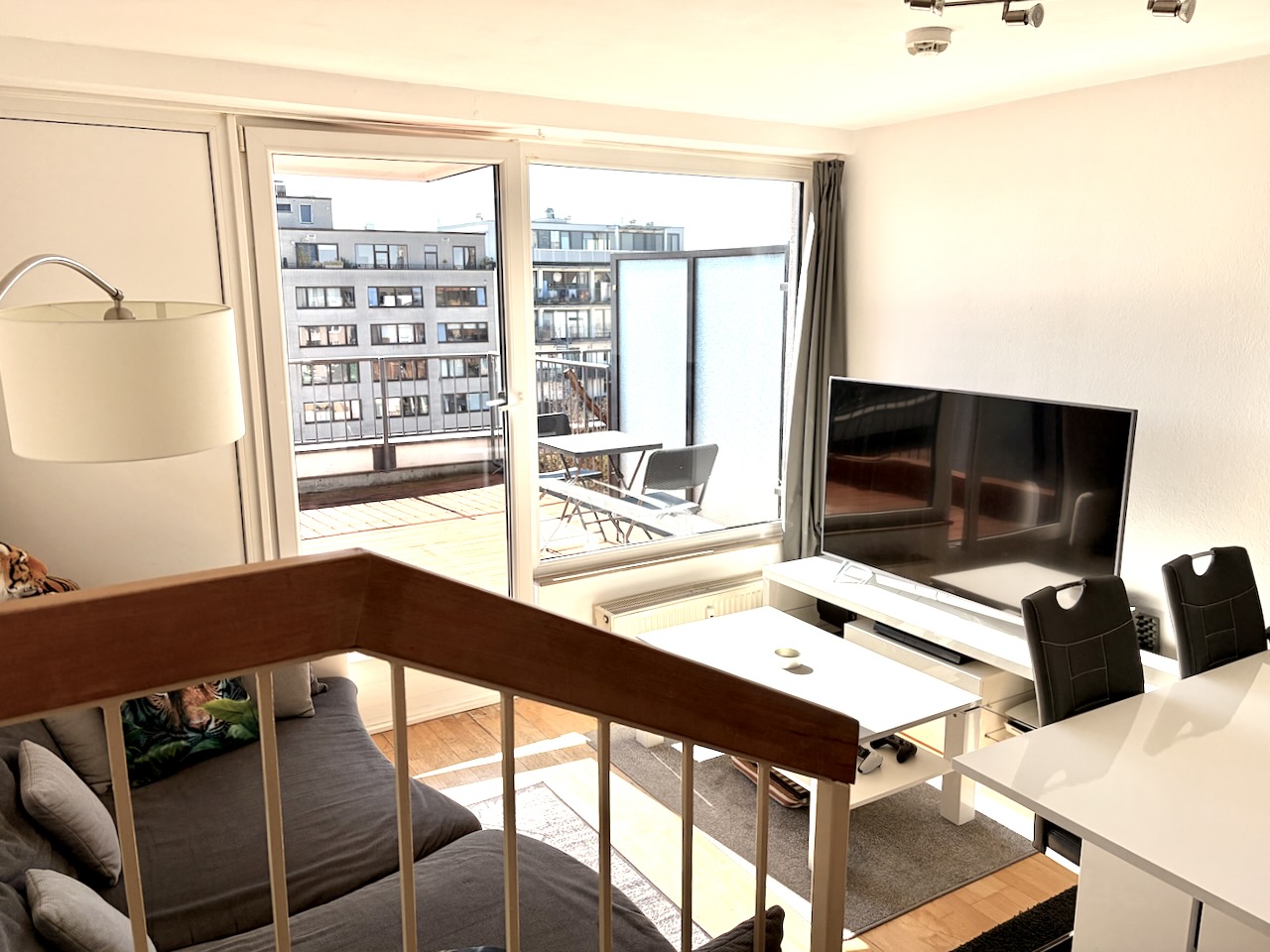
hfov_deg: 67.3
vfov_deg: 53.1
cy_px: 476
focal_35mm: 26
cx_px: 635
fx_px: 954
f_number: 1.6
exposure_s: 1/1751
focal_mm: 5.96
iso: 50
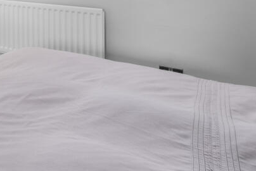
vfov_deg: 33.8
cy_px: 28
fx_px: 270
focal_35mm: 38
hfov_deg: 40.4
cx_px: -29
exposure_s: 2.6
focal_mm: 10
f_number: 8
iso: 160
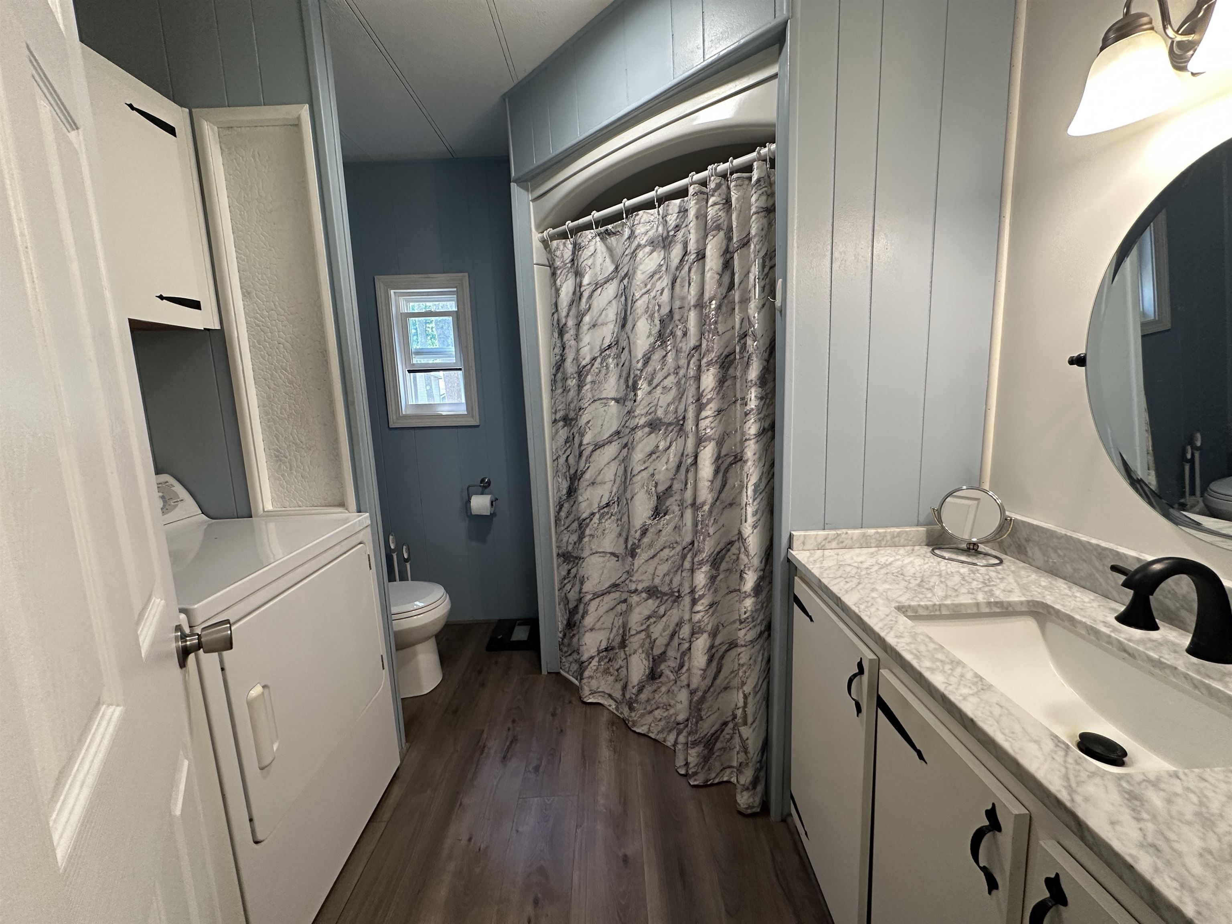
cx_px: 616
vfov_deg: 85.7
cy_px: 462
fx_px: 498
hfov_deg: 102.1
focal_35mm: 14
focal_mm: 2.22
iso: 200
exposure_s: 1/120
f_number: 2.2
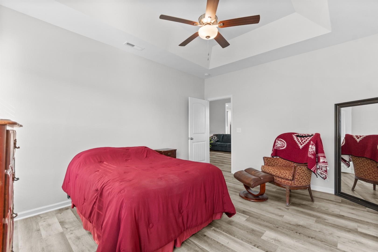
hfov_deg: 100.4
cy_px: 126
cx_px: 189
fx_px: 157
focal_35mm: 15
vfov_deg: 77.3
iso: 100
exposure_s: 1/3
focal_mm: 10
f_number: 4.5
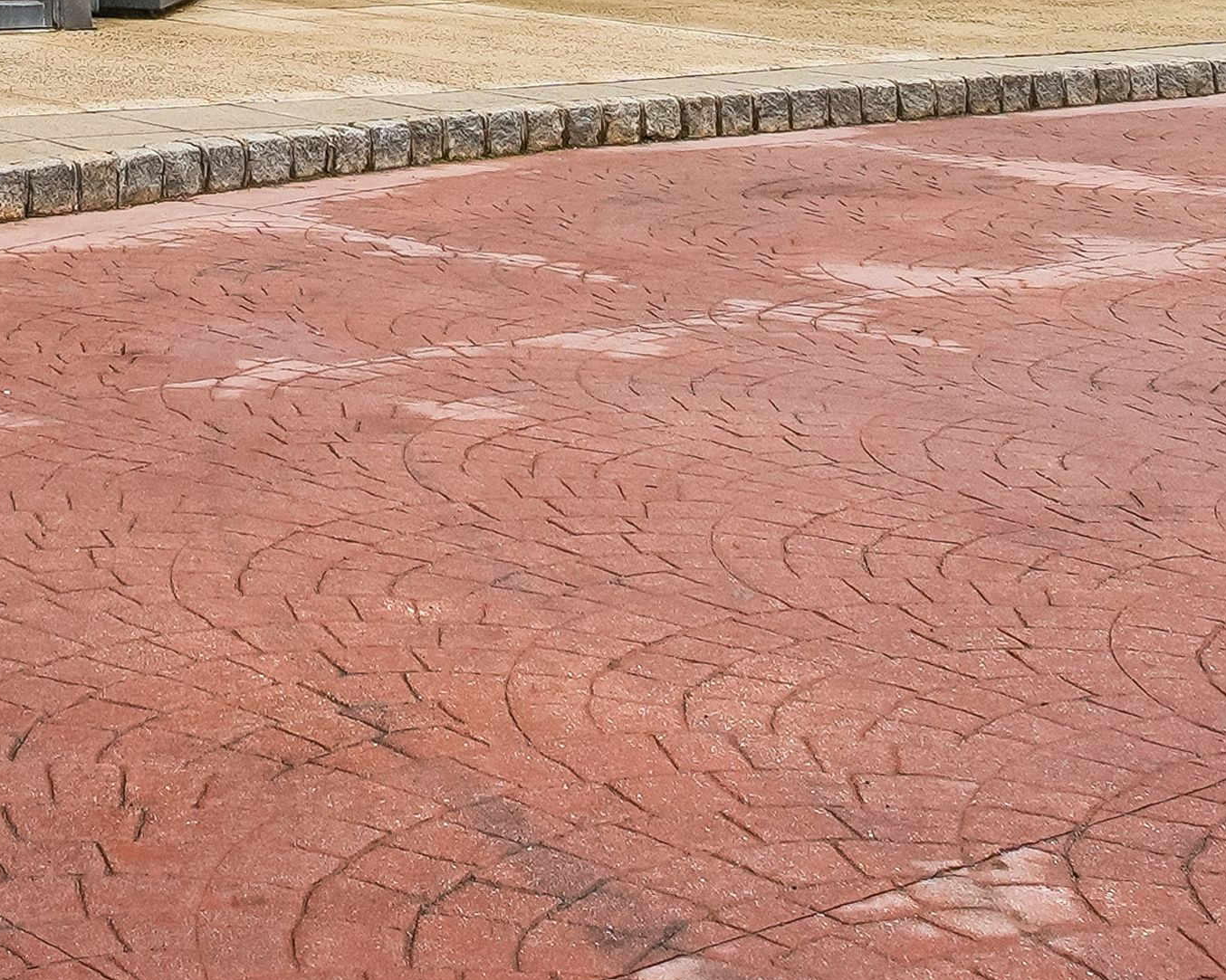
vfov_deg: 16.8
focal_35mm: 68
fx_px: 2467
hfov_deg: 25.4
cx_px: -203
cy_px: -978
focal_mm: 14
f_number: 8
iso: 320
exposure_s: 1/160
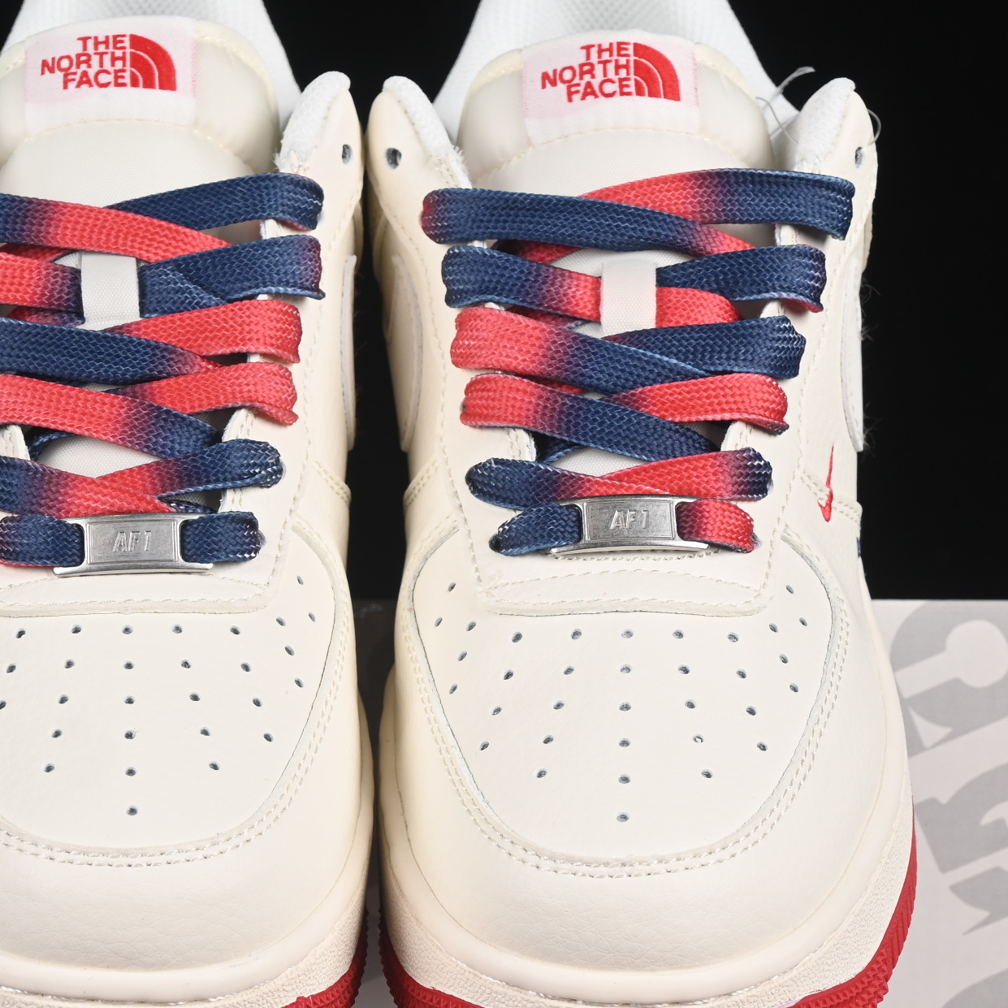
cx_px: 352
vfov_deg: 12.2
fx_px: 4711
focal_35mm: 143
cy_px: 633
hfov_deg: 12.2
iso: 160
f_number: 8
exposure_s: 1/80
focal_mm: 50
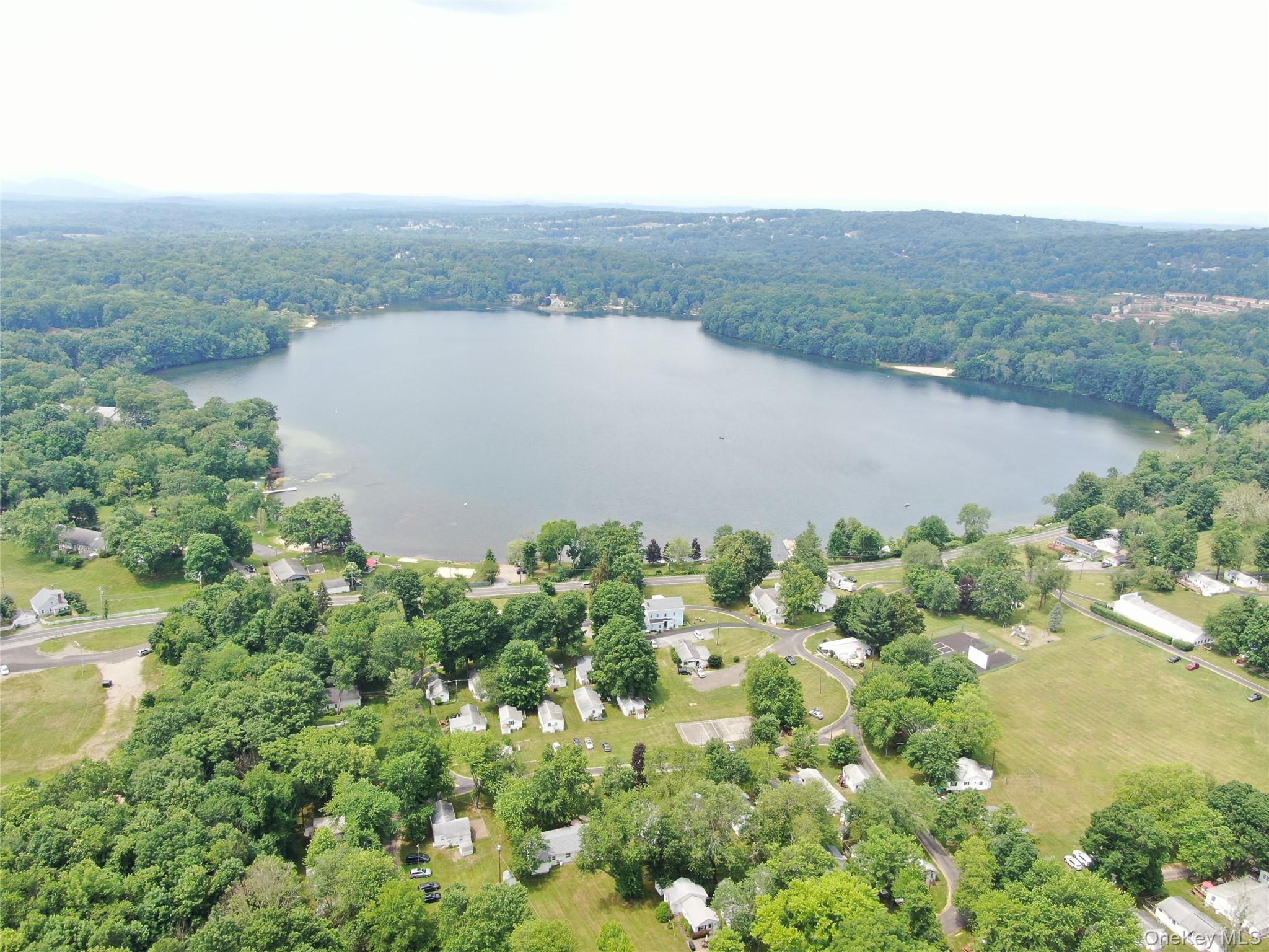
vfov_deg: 56.8
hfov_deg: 71.6
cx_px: 634
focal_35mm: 24
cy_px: 476
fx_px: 880
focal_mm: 4.39
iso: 100
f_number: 2.8
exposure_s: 1/400
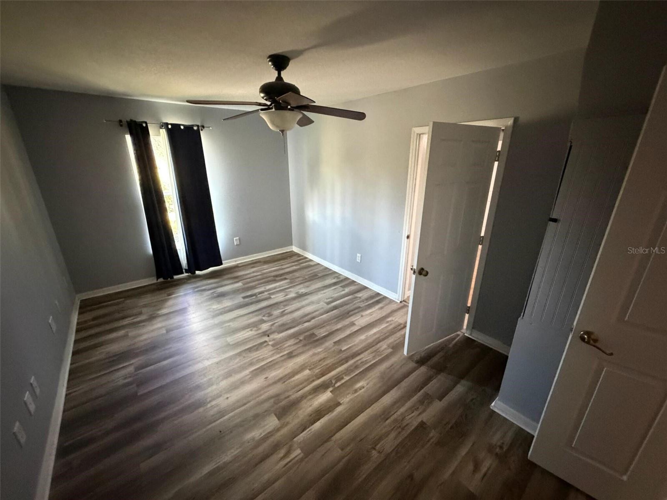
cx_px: 334
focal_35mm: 14
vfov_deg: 85.7
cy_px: 250
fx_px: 270
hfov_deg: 102.1
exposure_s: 1/40
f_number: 2.2
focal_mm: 2.22
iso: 1250
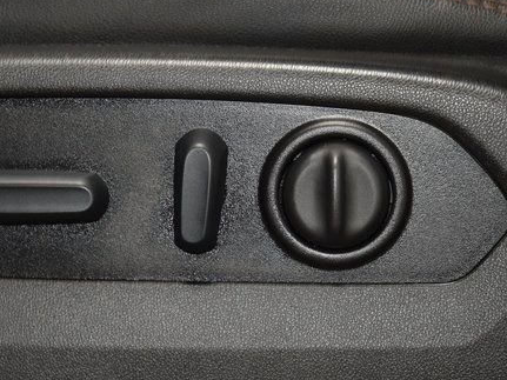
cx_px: 188
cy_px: 199
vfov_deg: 9.9
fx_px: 2196
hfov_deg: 13.2
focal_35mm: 150
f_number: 4.5
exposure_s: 1/40
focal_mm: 70
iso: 1800
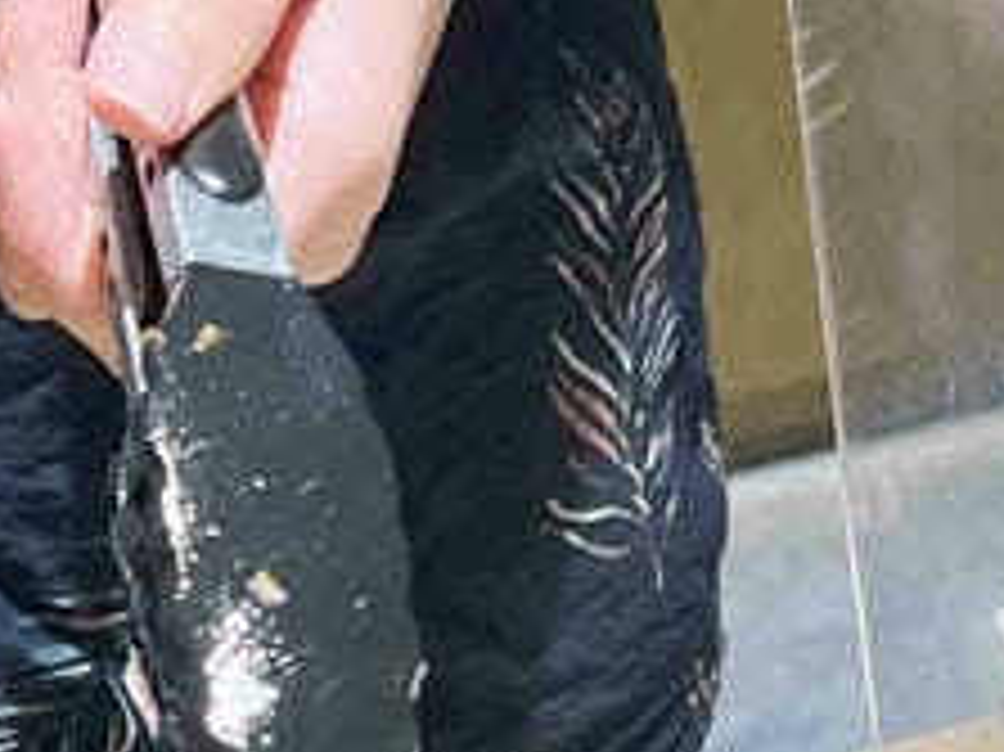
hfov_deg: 14.0
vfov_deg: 10.5
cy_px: 797
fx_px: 4058
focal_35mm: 140
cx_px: 198
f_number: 1.5
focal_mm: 5.7
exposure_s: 1/113
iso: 125
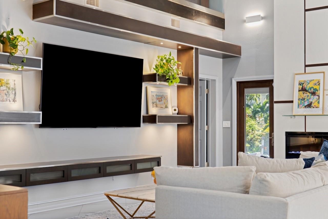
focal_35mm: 50
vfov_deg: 27.0
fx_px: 455
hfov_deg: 39.6
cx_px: 164
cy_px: 110
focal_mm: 50
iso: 400
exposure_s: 1/10
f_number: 4
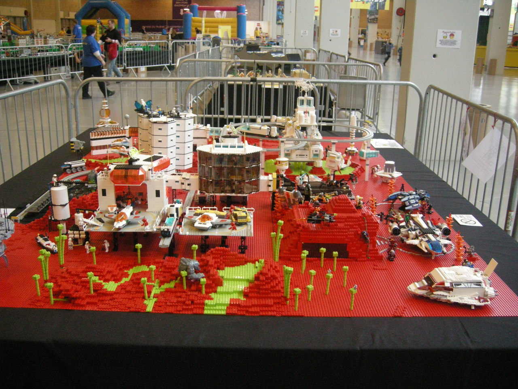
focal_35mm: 36
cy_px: 194
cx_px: 259
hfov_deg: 51.4
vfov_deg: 39.7
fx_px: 539
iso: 400
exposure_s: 1/43.7
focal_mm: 7.5
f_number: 2.7
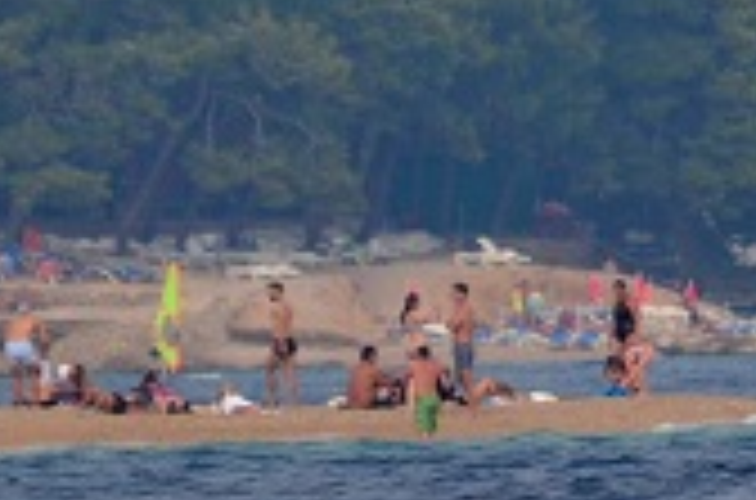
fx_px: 50530
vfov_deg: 0.6
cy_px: 65
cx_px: 1208
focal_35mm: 2413
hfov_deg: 0.9
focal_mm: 270
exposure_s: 1/1600
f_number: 5.6
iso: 400
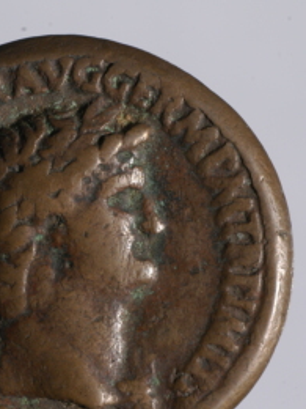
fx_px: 4407
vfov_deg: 5.3
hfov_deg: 4.0
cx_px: 8
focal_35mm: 374
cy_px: 249
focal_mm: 135
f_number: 16
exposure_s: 1/6
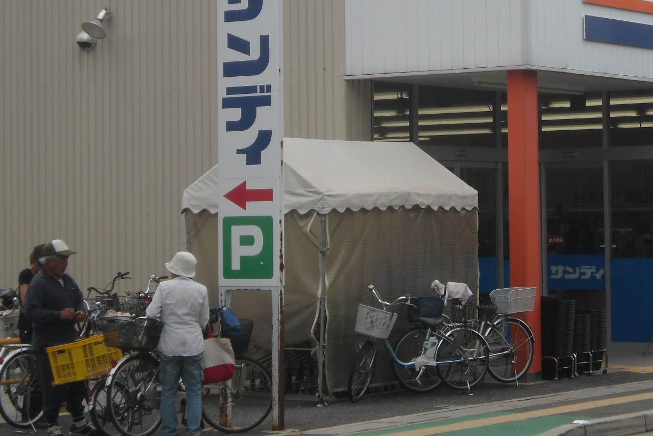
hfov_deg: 18.0
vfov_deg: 12.1
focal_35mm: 113
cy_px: 126
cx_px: 498
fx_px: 2050
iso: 64
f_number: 5.3
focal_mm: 11.7
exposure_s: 1/250
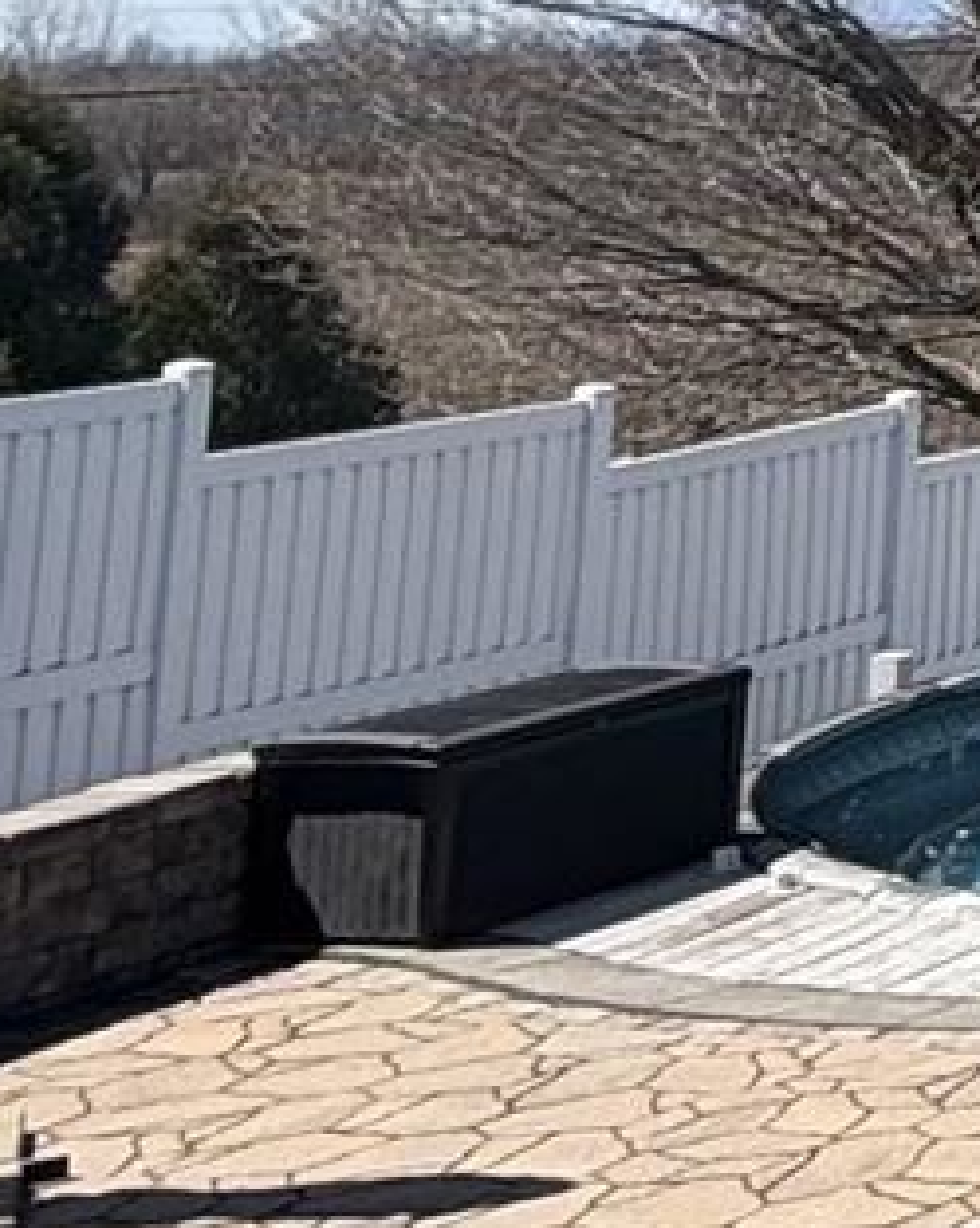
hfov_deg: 11.0
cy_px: -457
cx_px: 2798
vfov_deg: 17.6
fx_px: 3667
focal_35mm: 101
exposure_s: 1/770
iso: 25
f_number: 2.2
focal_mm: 2.22
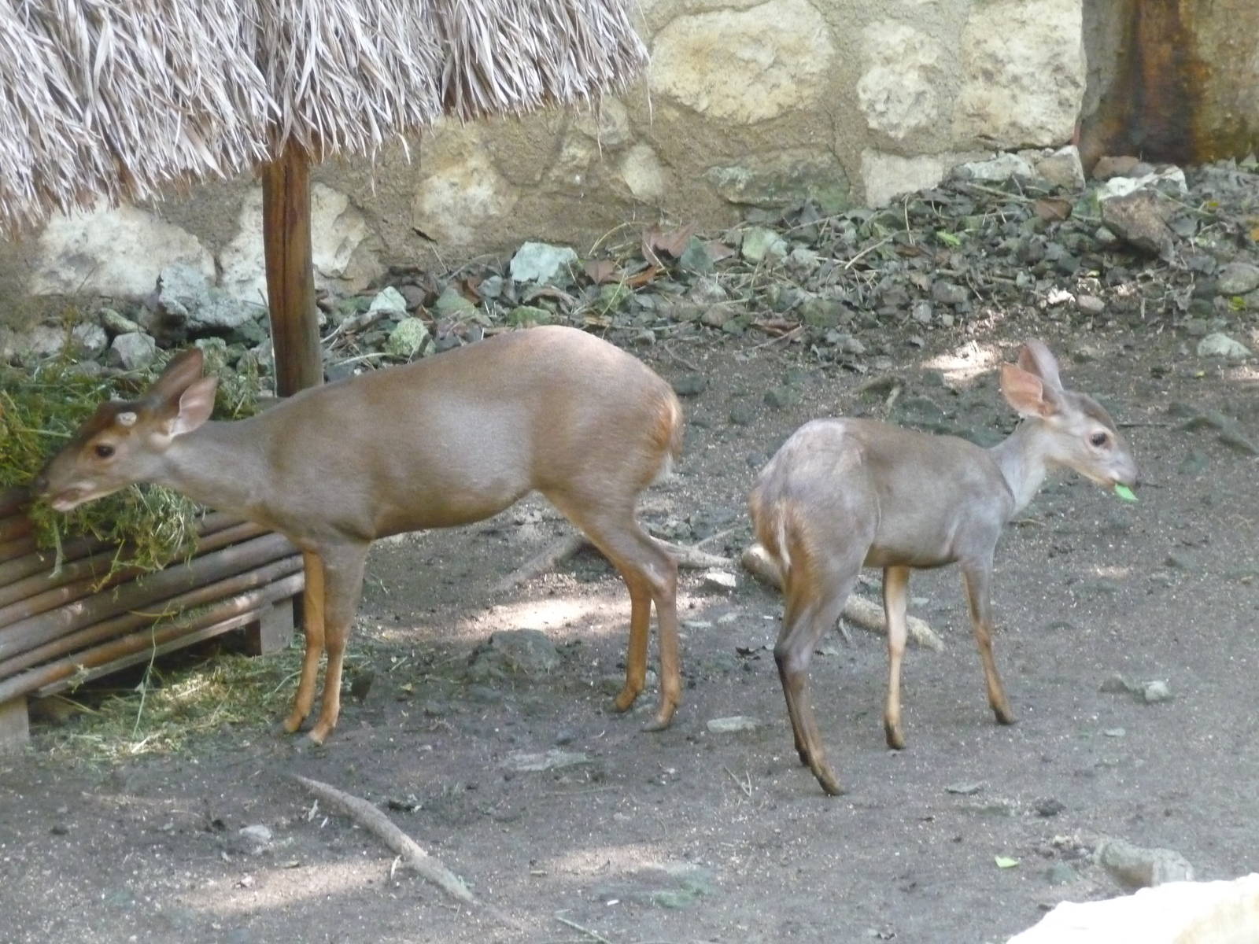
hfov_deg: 14.0
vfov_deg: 10.5
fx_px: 5128
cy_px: 472
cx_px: 630
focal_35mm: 141
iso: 800
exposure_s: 1/40
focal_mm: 24.1
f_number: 4.8
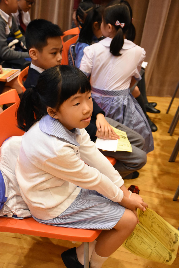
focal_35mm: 48
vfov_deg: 41.1
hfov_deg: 28.1
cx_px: 90
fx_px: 358
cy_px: 134
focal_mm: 32
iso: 1600
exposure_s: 1/100
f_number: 4
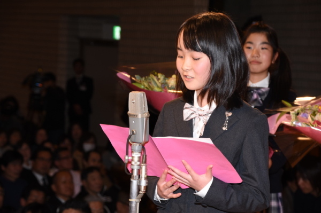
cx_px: 160
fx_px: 1002
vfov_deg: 12.2
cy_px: 106
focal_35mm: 112
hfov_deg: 18.2
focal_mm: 75
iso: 400
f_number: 5.6
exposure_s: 1/60
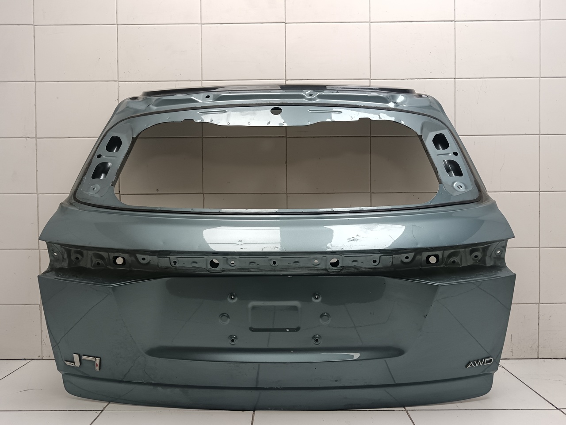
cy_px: 212
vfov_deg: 51.4
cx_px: 283
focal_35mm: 27
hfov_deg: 65.3
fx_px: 441
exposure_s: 1/100
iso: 339
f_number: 1.9
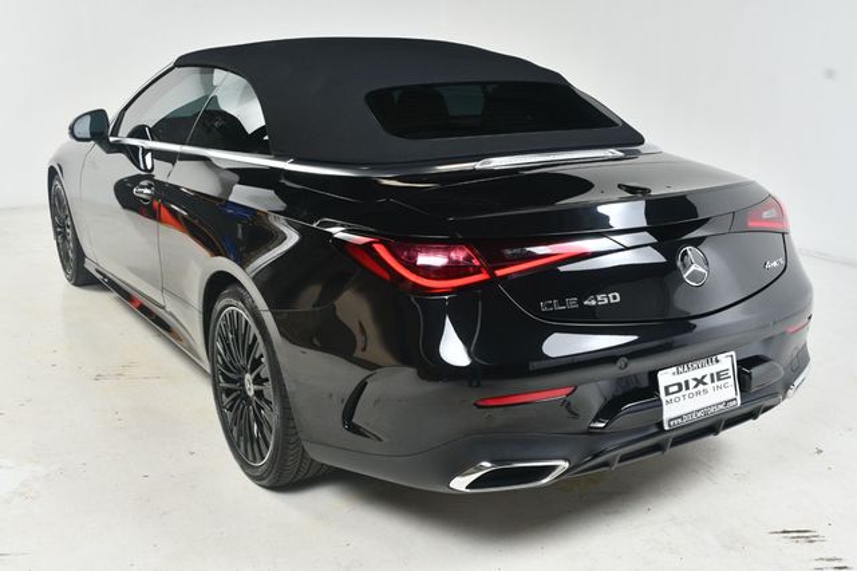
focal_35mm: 36
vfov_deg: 36.8
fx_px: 857
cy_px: 286
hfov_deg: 53.2
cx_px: 428
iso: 100
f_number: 9
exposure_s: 1/160
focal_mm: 24
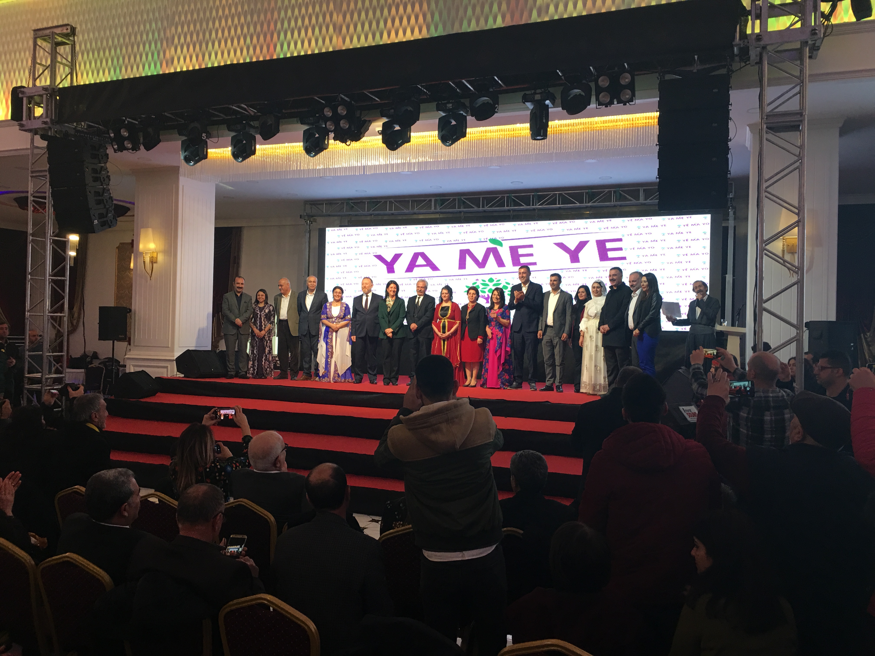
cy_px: 328
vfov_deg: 48.2
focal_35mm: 29
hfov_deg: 61.7
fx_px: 733
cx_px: 438
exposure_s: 1/33
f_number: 2.2
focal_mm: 4.15
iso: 50
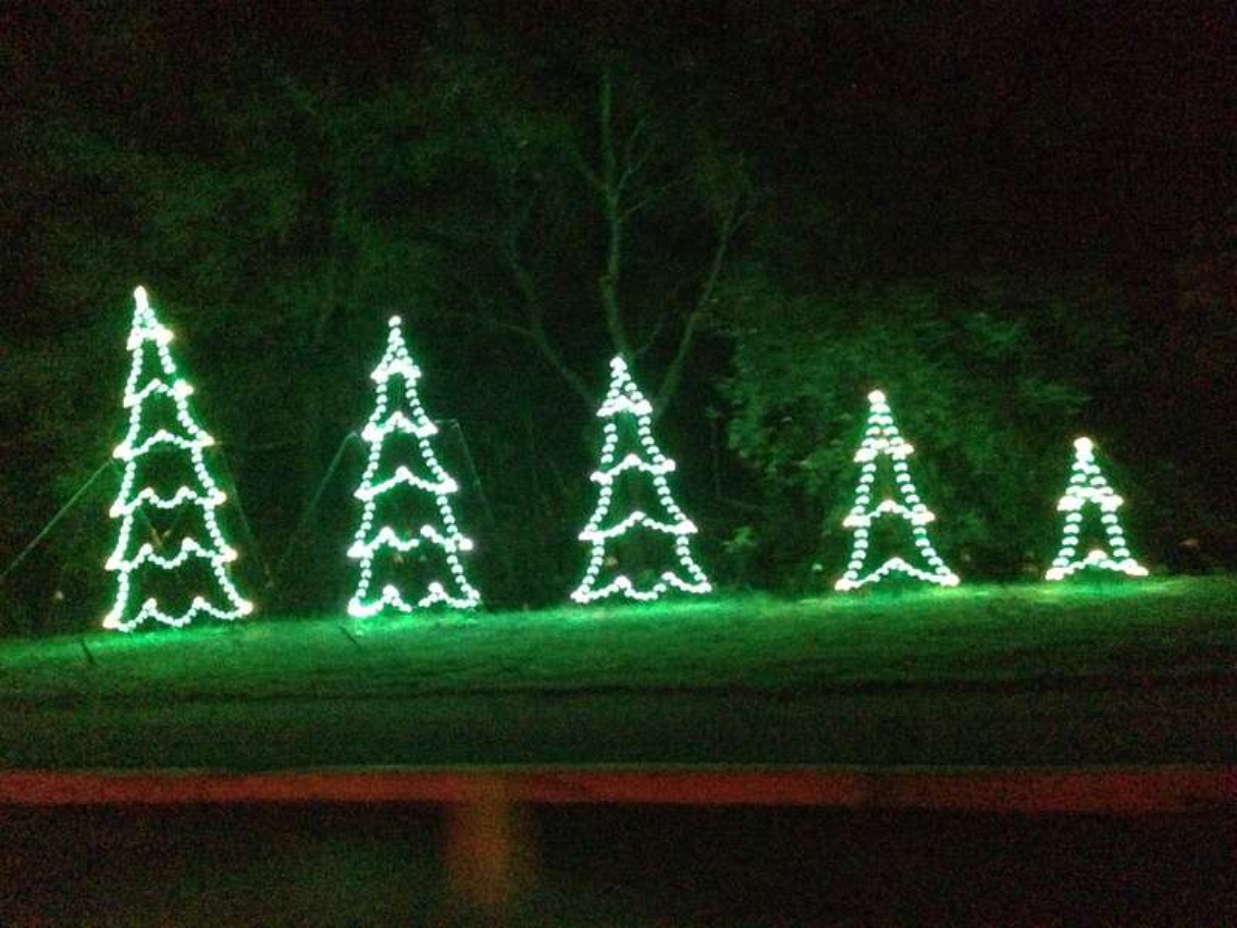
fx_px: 1179
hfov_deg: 55.4
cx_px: 618
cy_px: 464
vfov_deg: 42.9
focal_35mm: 33
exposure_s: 1/15
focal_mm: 4.13
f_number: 2.4
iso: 3200
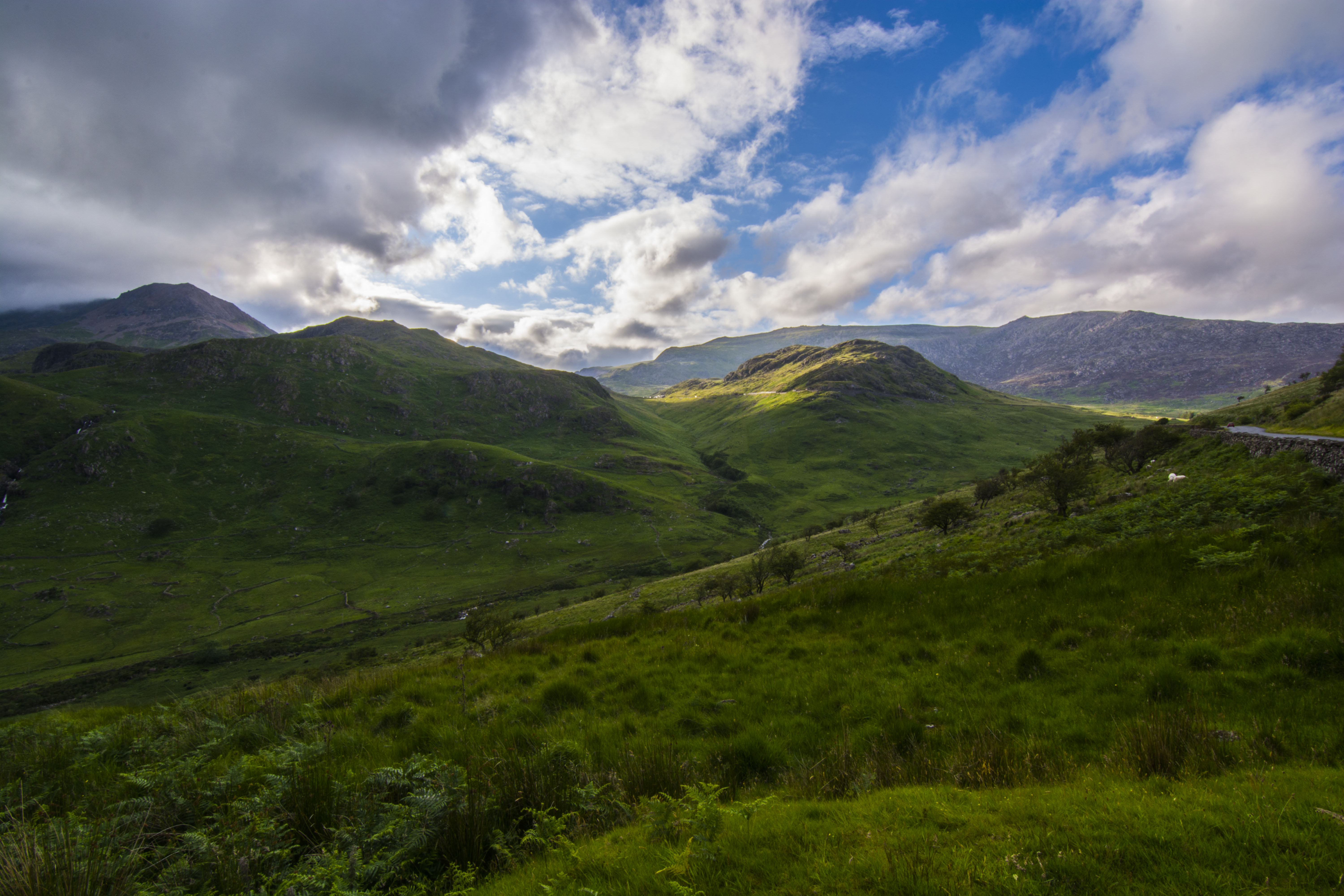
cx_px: 672
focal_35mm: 16
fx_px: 616
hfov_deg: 95.0
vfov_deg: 72.1
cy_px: 448
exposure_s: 1/13
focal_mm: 11
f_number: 22
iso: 100
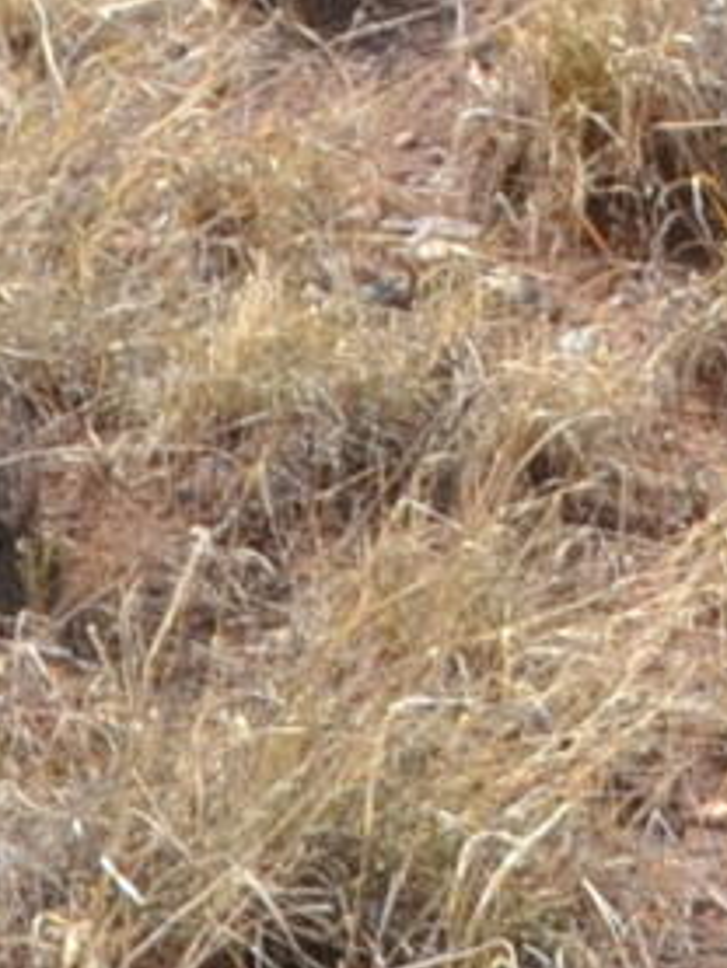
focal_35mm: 547
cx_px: 986
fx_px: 15311
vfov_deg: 3.6
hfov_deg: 2.7
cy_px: -507
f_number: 8
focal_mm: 35
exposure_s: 1/250
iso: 100
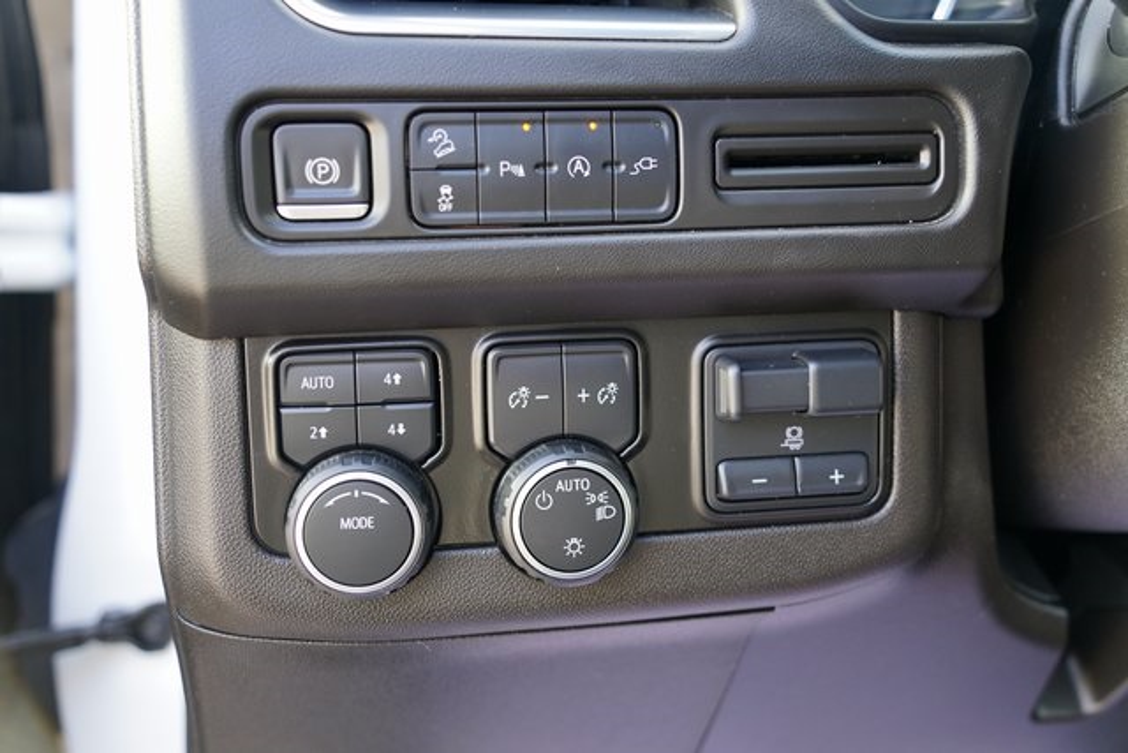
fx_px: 1254
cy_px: 376
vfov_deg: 33.4
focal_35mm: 40
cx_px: 564
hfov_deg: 48.4
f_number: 4
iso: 400
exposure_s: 1/60
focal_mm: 40
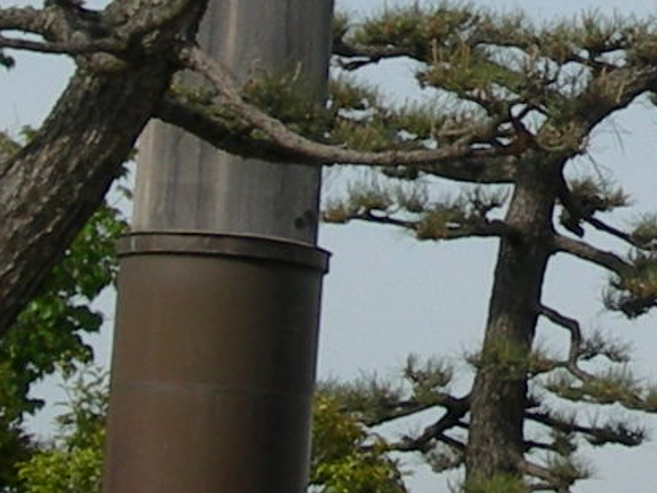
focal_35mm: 239
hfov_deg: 8.1
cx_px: 917
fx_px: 4536
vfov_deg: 6.2
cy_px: -24
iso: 50
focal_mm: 7.8
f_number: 4.8
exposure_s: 1/698
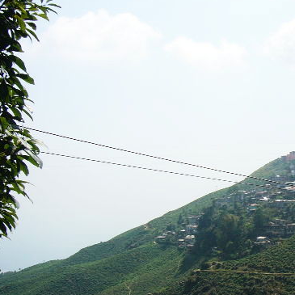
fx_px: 656
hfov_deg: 24.4
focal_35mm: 68
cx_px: 283
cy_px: 180
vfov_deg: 25.3
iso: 50
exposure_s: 1/125
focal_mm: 6.3
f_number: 8.3
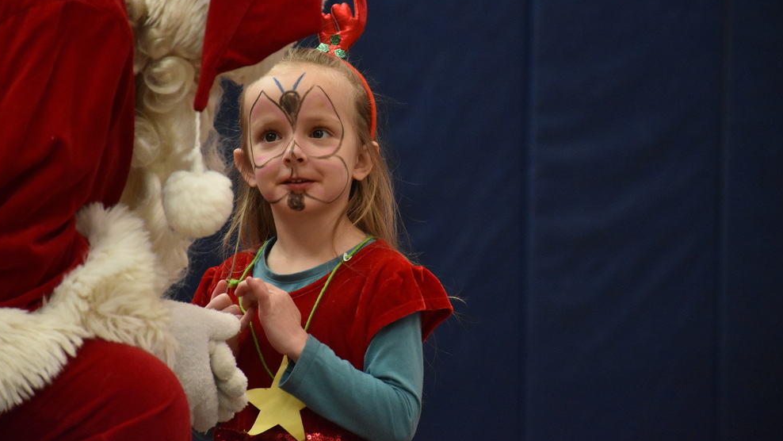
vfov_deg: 5.3
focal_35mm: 228
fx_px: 4734
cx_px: 395
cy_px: 173
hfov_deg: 9.5
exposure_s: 1/500
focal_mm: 140
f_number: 5.6
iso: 4000
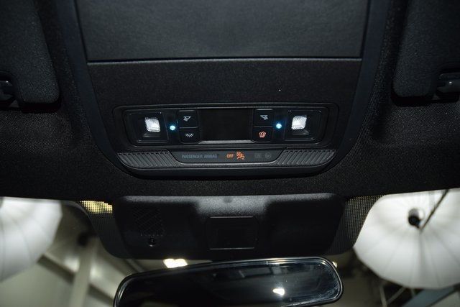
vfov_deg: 48.0
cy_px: 154
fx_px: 345
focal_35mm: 27
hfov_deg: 67.4
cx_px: 230
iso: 640
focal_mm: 18
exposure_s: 1/125
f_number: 3.5
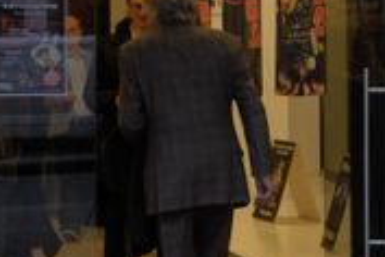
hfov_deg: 13.8
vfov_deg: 9.6
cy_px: 66
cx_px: -154
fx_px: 1518
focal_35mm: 142
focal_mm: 32.6
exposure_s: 1/100
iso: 2000
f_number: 11
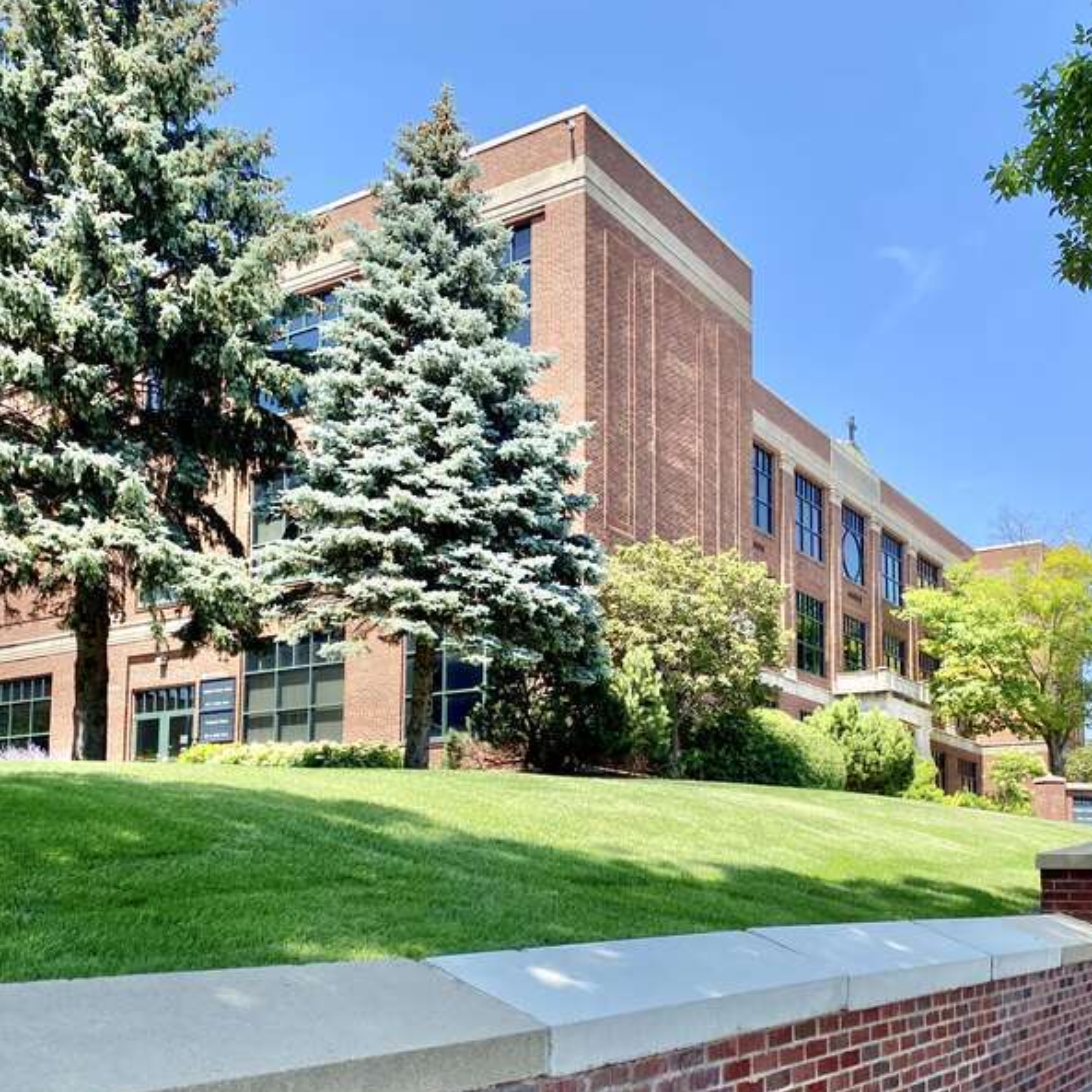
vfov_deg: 52.5
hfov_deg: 52.5
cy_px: 547
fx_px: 1106
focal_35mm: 31
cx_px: 501
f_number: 1.8
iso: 32
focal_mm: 4.25
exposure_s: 1/1147
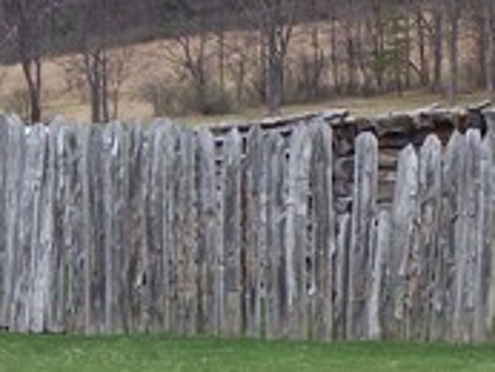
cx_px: 429
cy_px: 203
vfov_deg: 9.3
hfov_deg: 12.3
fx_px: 2275
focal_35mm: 159
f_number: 2.9
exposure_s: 1/750
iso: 80
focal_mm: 7.1
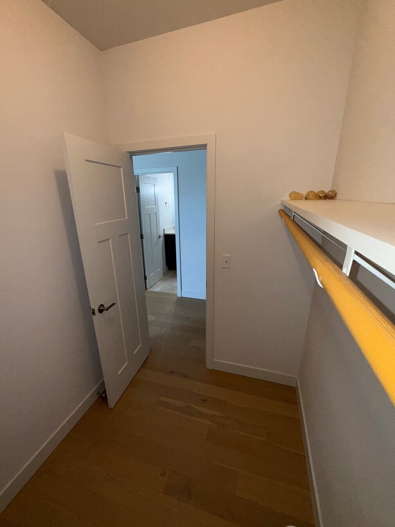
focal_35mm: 15
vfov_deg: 98.1
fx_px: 228
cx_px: 186
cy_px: 274
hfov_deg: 81.7
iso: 80
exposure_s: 1/121
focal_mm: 2.22
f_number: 2.2
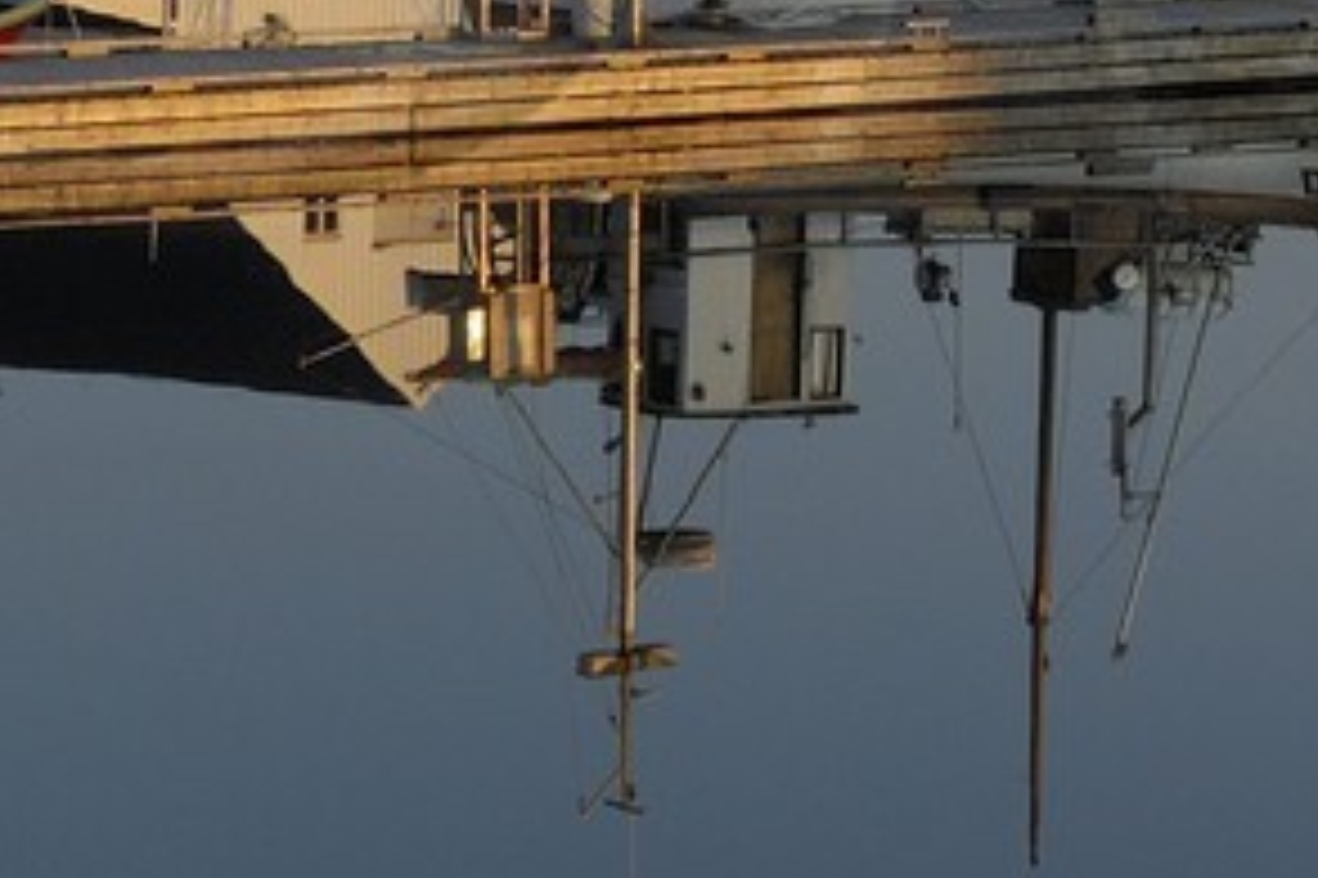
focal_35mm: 229
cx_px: 787
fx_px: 8379
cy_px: -531
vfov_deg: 5.9
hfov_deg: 9.0
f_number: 9.5
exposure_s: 1/60
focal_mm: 28
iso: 100
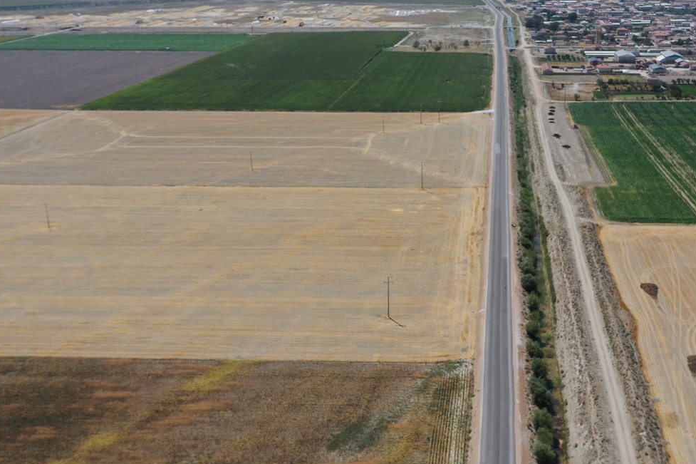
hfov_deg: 44.7
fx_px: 831
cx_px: 470
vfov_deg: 30.8
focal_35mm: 43
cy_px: 134
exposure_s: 1/80
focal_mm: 10.26
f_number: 4
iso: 100
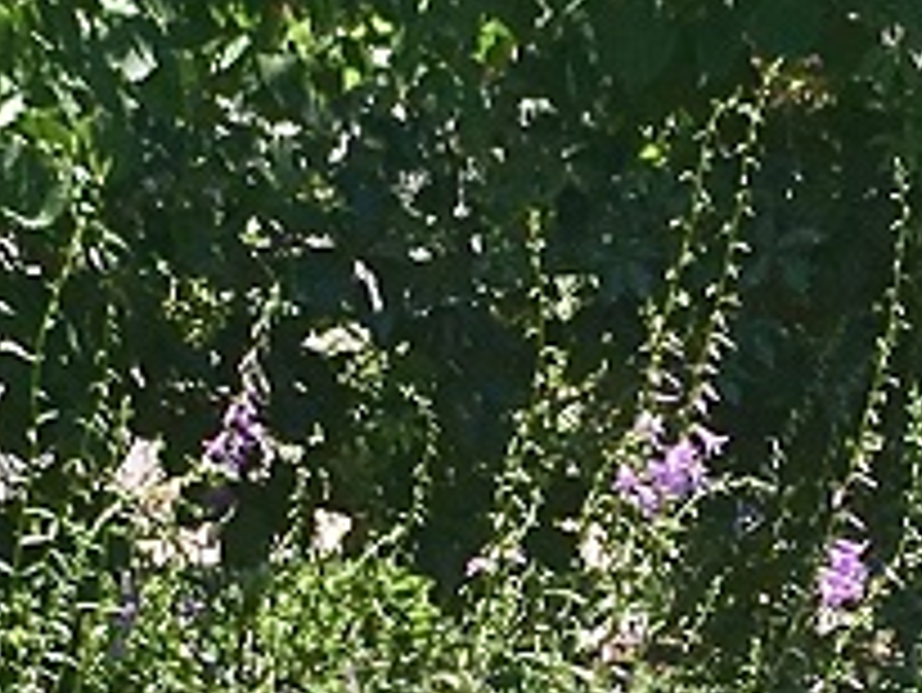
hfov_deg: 8.7
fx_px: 6076
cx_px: 708
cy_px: 734
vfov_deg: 6.5
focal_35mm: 228
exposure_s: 1/1570
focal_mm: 4.15
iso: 25
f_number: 2.2
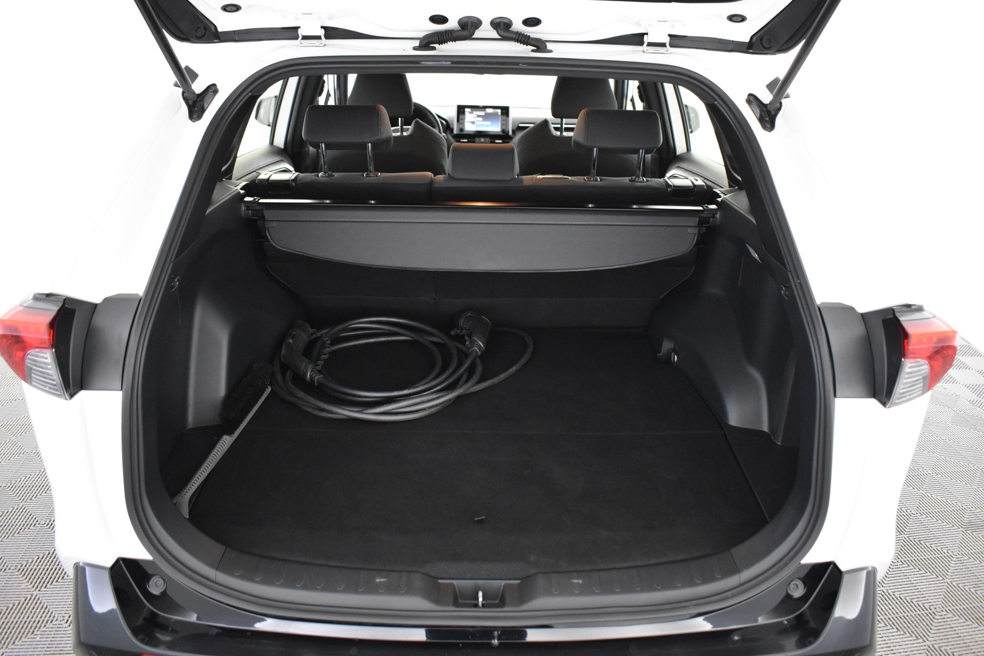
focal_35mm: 27
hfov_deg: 67.4
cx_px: 492
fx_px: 738
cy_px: 328
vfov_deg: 47.9
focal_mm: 18
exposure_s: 1/20
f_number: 3.5
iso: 3200
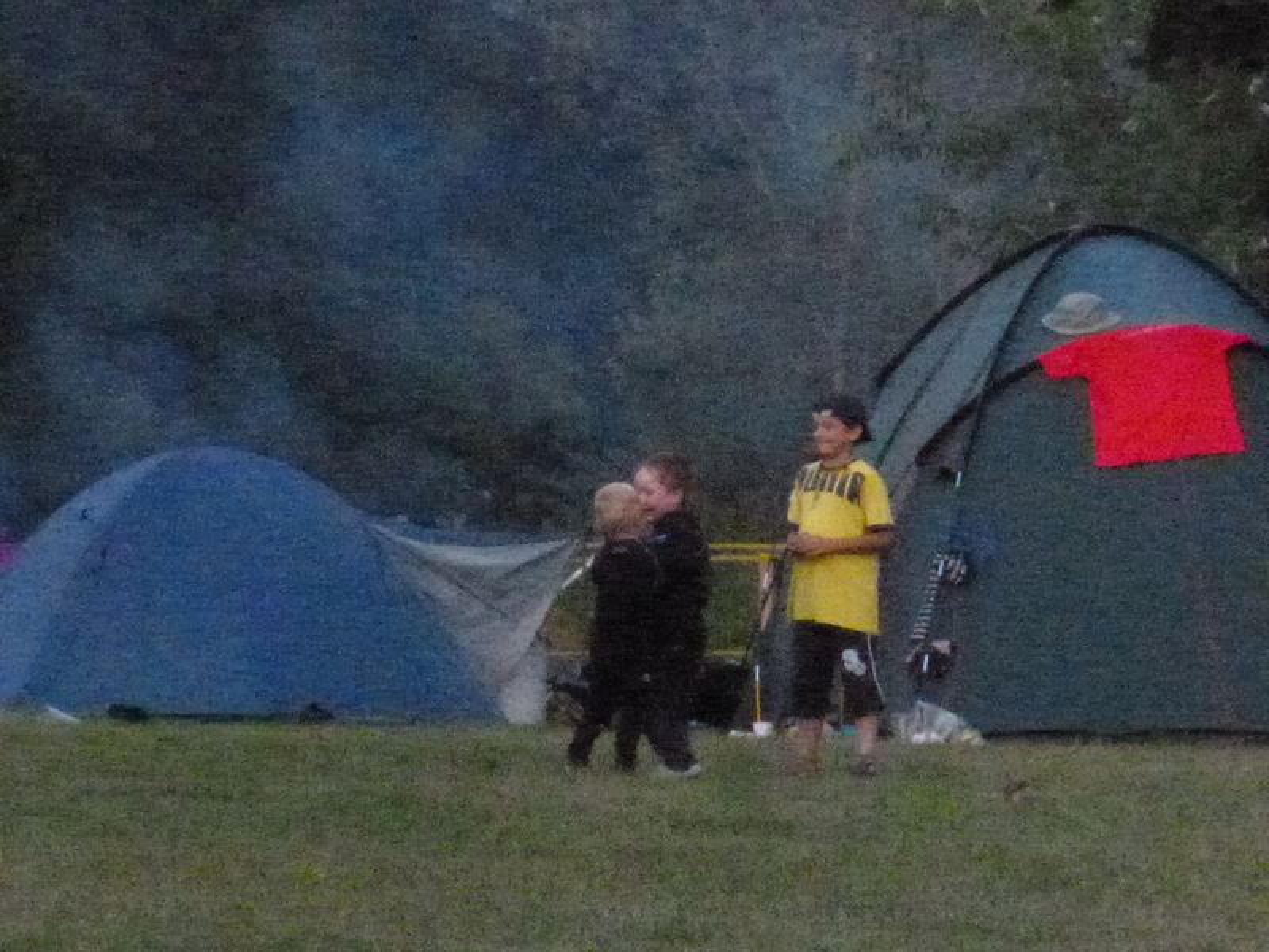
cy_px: 476
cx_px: 634
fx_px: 20639
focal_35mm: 563
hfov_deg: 3.5
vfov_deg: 2.6
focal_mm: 45
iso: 1600
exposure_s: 1/80
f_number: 5.9
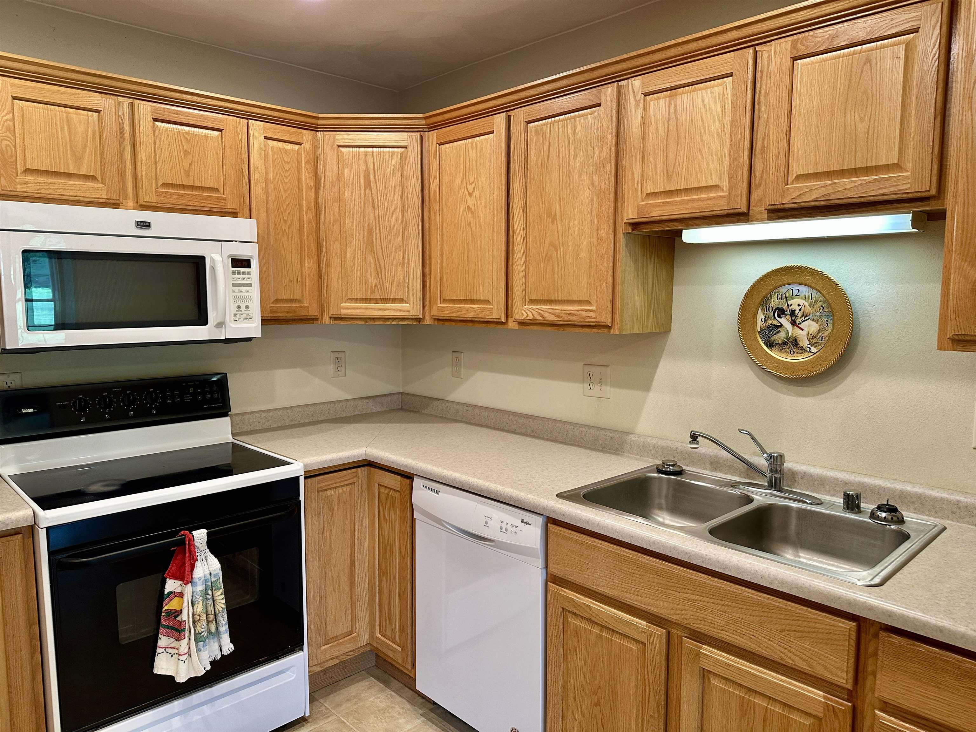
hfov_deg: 71.6
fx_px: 677
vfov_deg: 56.8
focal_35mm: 24
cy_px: 366
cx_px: 488
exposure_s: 1/60
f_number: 1.78
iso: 125
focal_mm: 6.86
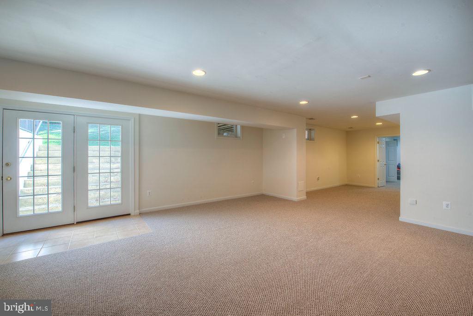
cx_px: 236
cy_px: 158
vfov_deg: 81.3
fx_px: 184
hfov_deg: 104.2
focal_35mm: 14
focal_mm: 14
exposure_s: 1/6
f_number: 9
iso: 200
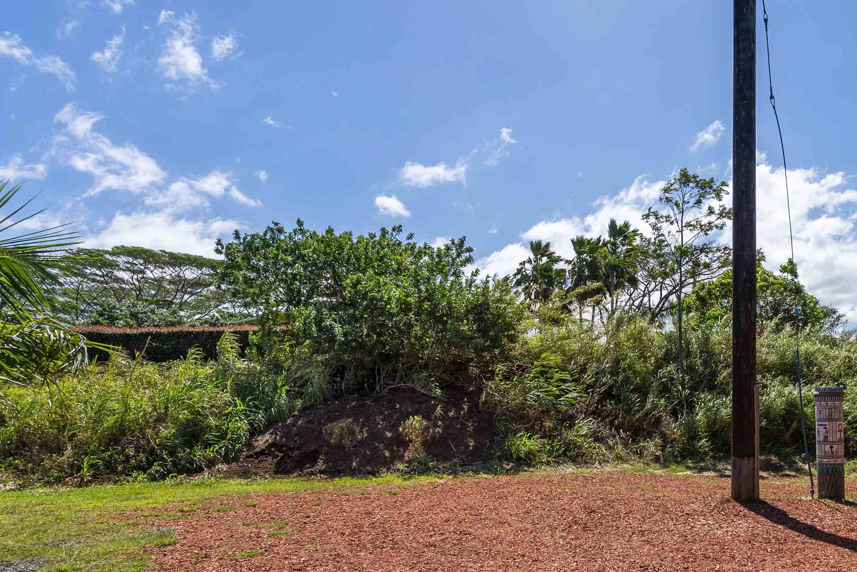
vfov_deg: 49.6
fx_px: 595
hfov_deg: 66.7
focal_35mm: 25
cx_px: 650
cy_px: 419
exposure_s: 1/1000
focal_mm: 16
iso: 250
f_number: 8
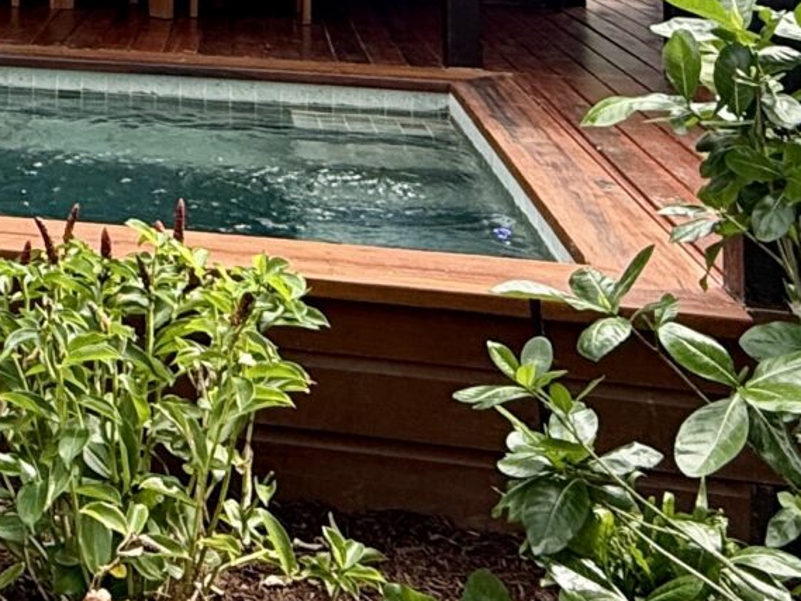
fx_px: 1458
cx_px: -63
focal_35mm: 63
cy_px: -320
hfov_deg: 28.2
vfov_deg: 19.9
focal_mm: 2.22
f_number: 2.2
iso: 64
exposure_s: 1/395
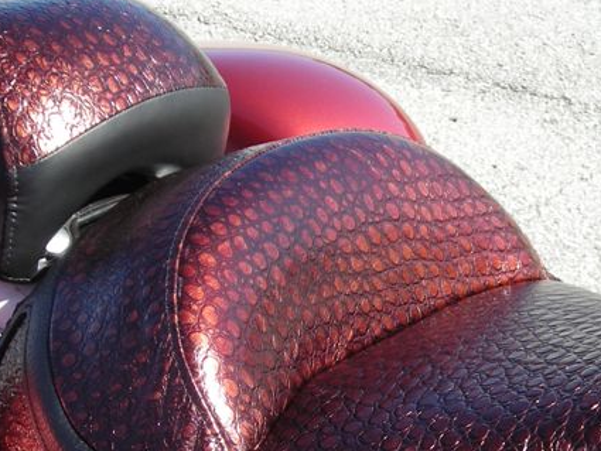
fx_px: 1441
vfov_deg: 17.7
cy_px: 334
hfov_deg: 23.5
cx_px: 358
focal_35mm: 83
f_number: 3.2
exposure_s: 1/327
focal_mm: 6.3
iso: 50
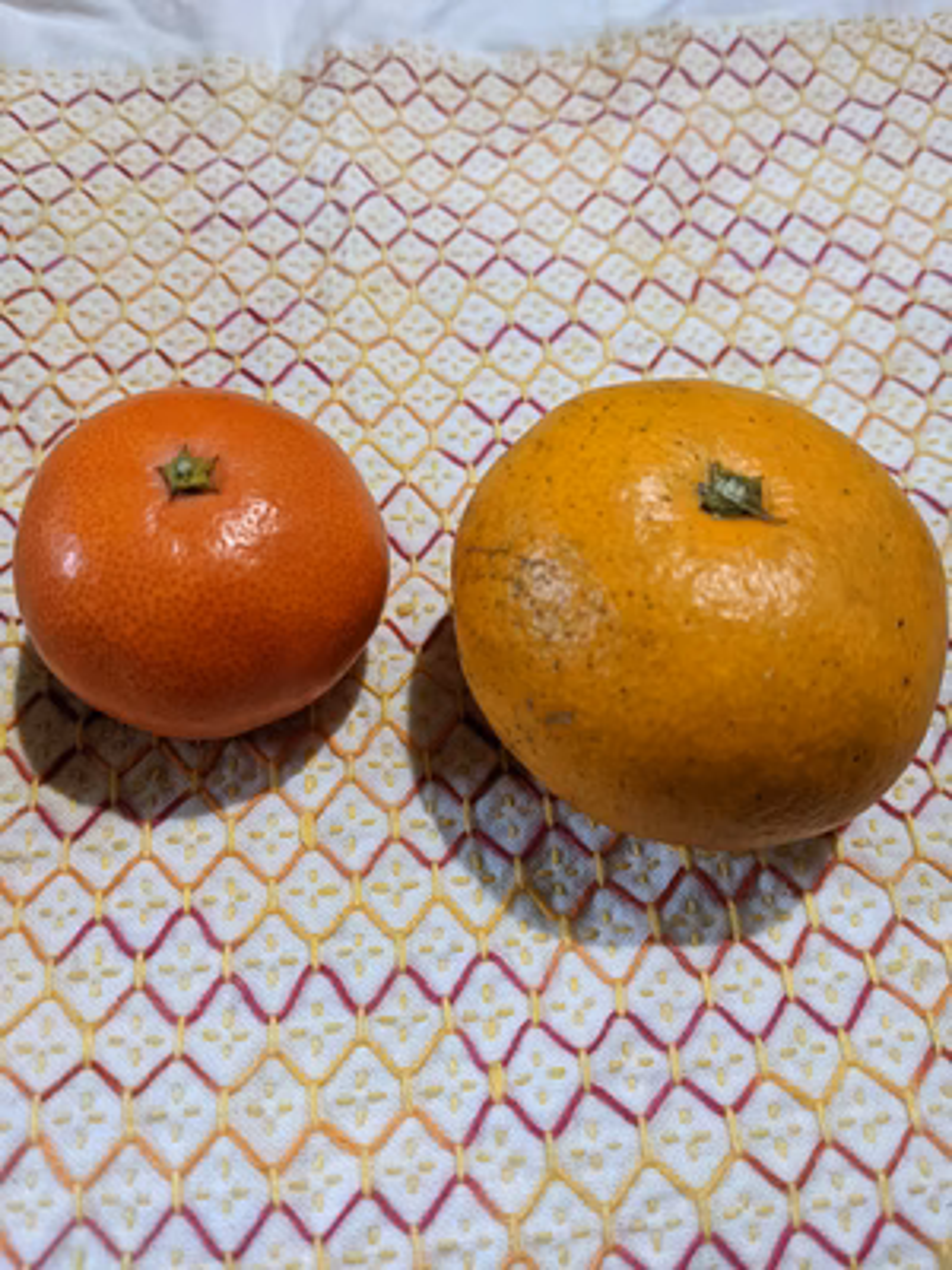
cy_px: 635
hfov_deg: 51.4
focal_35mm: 27
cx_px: 476
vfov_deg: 65.3
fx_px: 990
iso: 340
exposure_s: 1/40
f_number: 1.73
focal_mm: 4.38
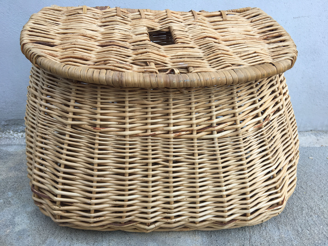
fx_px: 275
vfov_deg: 48.2
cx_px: 164
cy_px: 123
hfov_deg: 61.7
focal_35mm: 29
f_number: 2.2
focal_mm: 4.15
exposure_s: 1/228
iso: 25
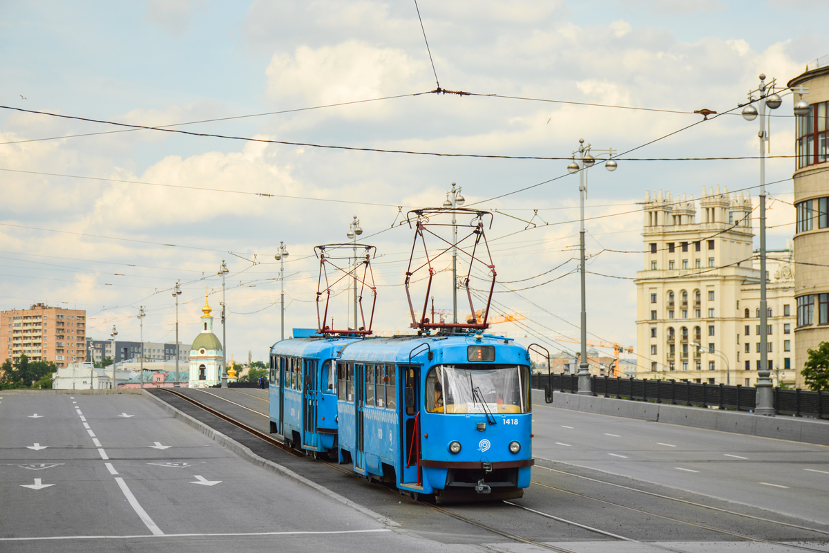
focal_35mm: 99
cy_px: 276
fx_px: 2280
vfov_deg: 13.8
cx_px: 414
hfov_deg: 20.6
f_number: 6.3
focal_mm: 66
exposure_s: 1/500
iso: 100
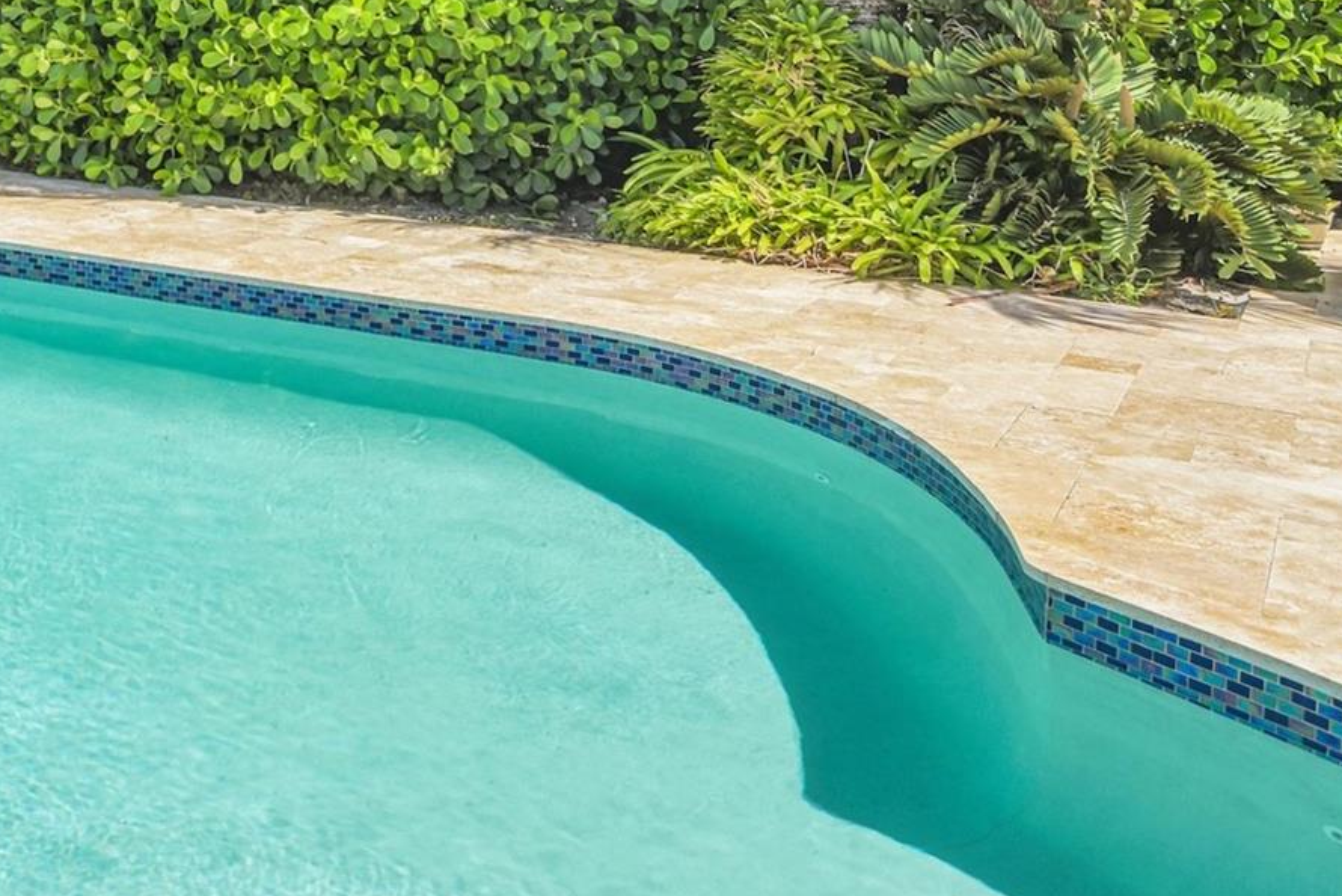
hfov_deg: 36.6
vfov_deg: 27.9
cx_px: -110
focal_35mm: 46
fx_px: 1715
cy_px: 48
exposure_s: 1/125
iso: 200
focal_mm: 20
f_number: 8
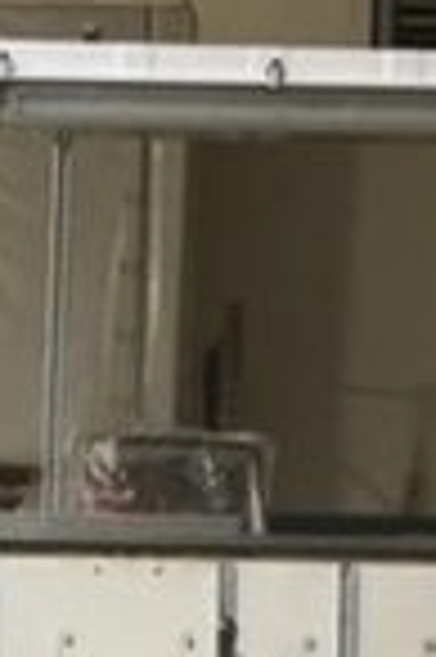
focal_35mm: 111
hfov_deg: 12.2
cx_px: 63
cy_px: 1084
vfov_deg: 16.3
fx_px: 2021
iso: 500
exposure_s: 1/33
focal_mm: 4.2
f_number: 1.6
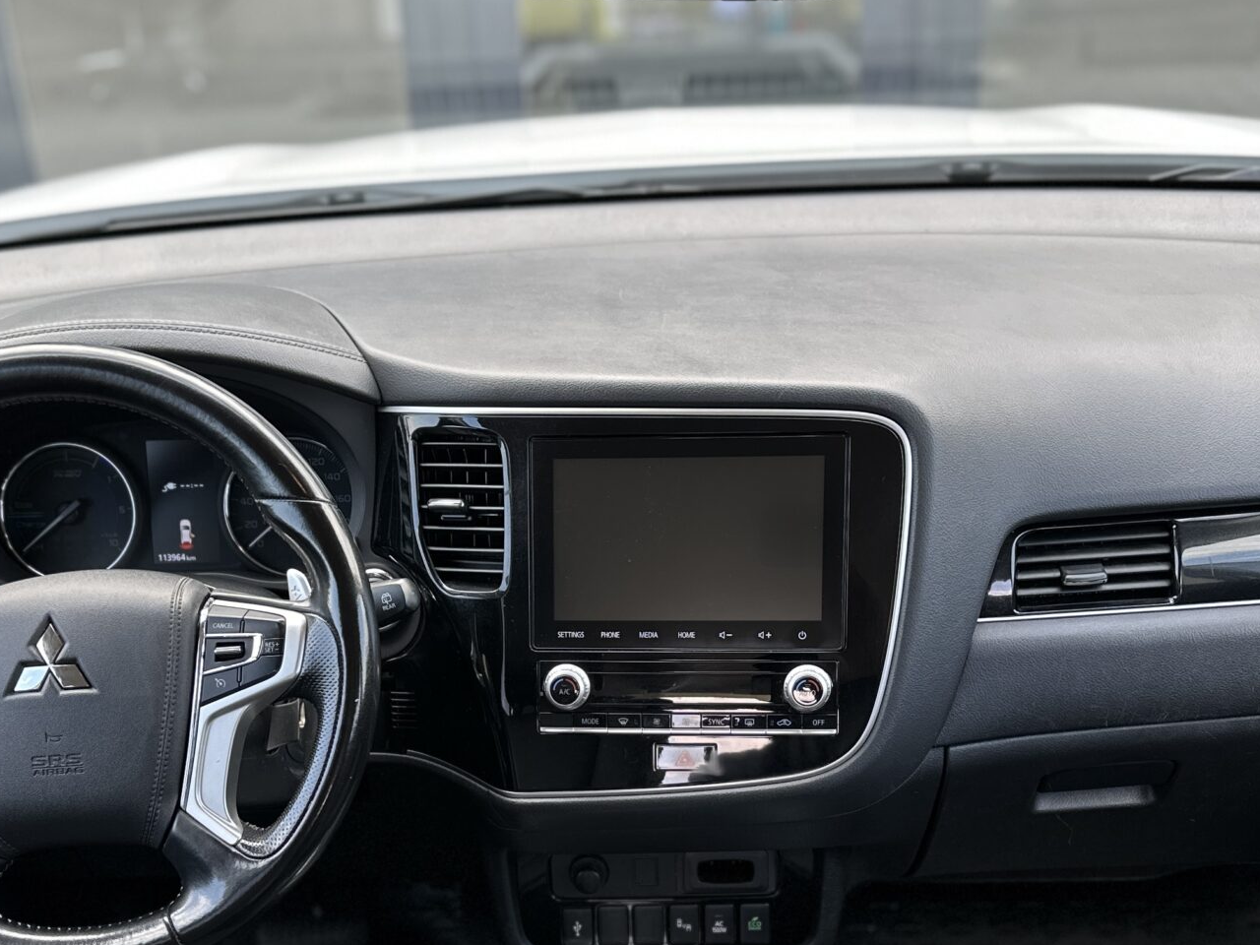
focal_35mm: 48
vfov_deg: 29.6
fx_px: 1747
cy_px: 751
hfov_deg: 39.6
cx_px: 556
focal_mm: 6.86
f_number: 1.78
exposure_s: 1/121
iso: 64
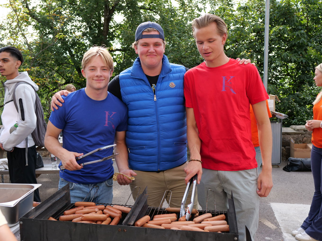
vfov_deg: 44.2
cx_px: 161
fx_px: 298
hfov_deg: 56.8
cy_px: 120
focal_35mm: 32
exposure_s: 1/640
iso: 200
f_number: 3.2
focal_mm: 16
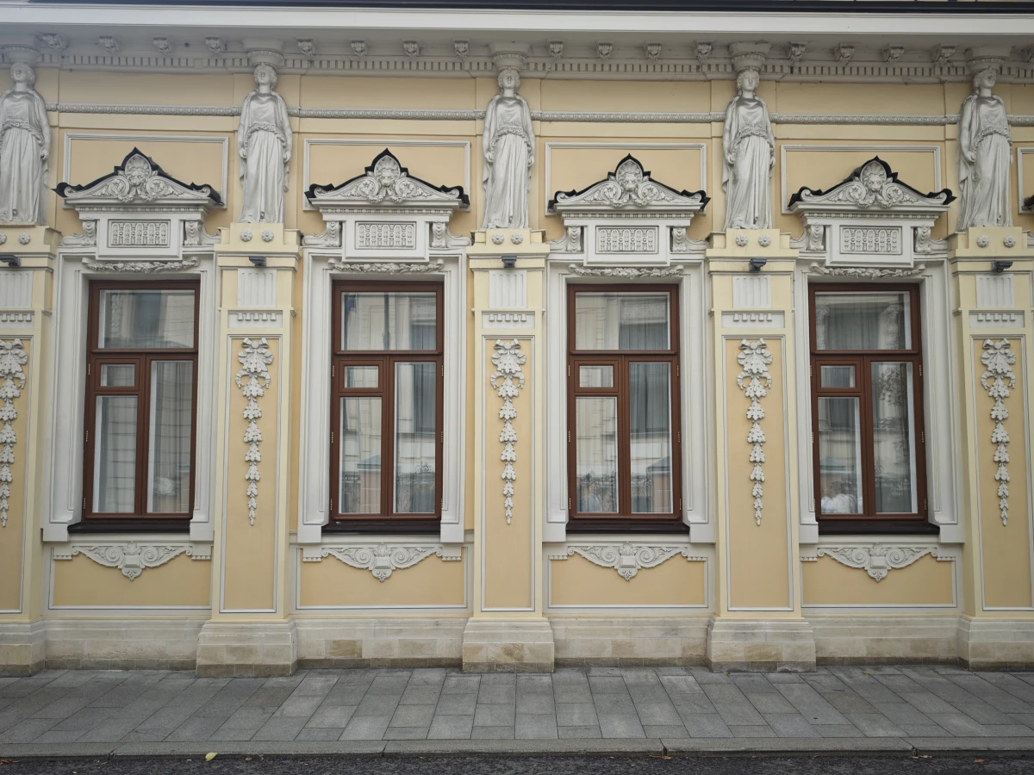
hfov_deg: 52.6
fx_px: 1045
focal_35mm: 35
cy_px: 388
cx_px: 517
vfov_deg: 40.7
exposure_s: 1/324
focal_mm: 8.72
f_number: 2
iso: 50
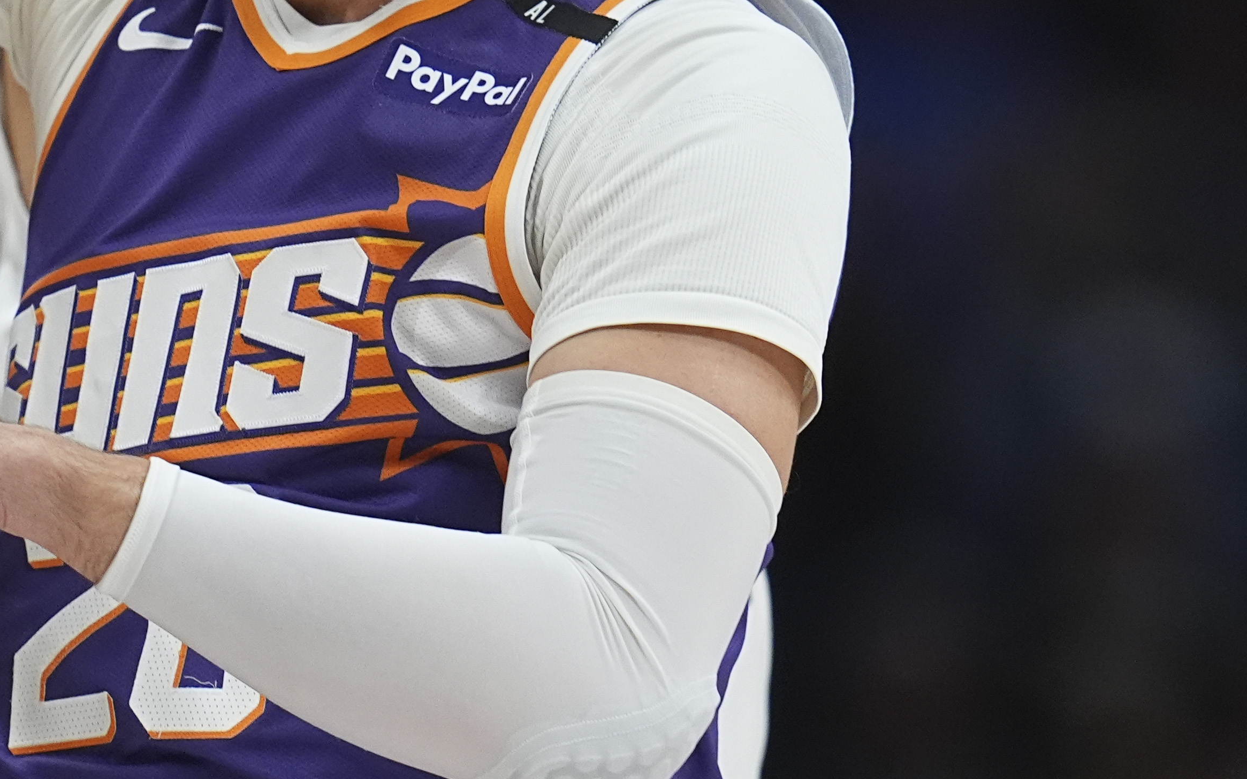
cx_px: 164
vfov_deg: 1.3
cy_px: 355
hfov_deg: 2.0
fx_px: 35682
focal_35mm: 1050
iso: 4000
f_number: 3.2
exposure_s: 1/2000
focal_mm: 400
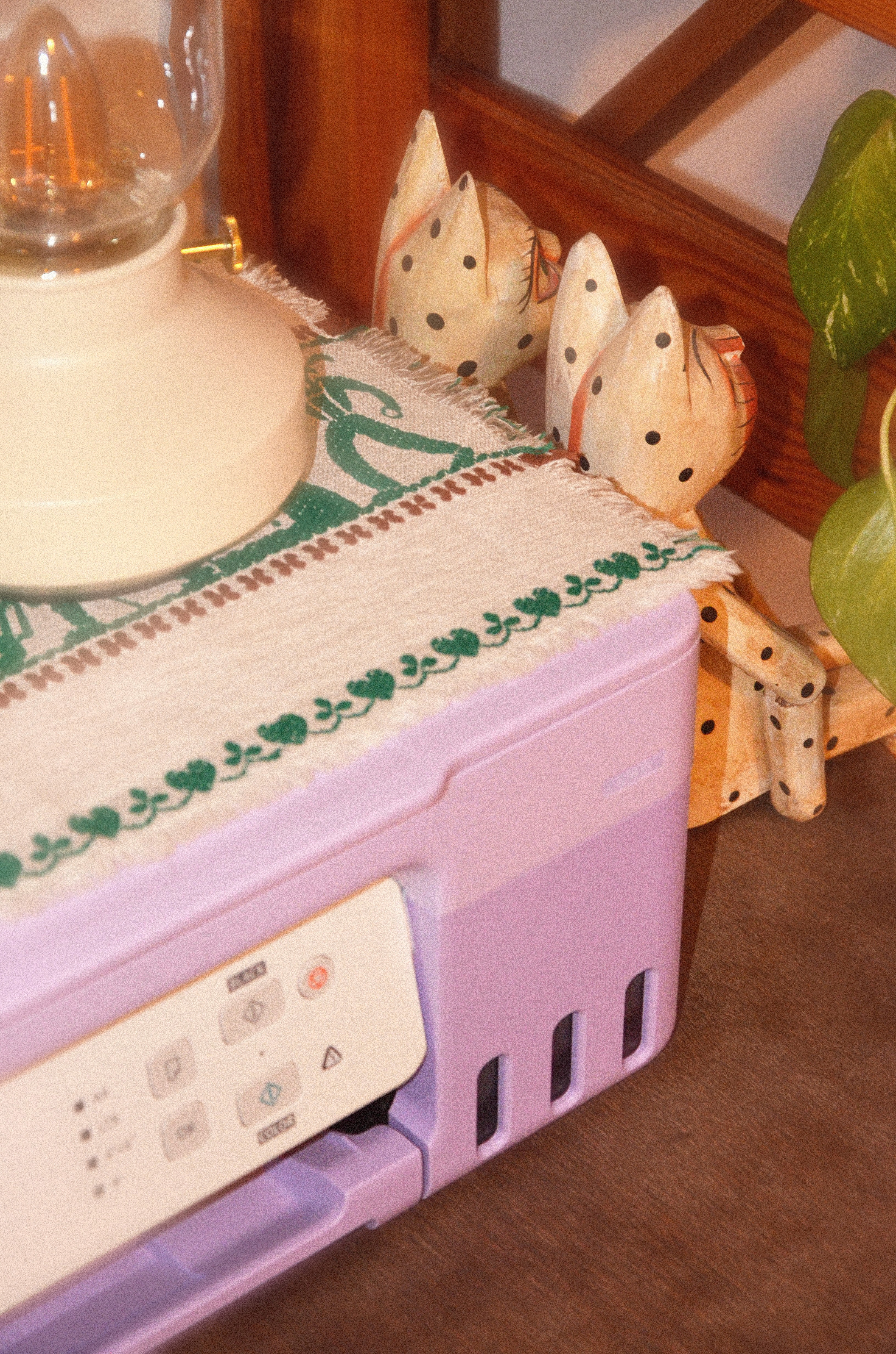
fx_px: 2137
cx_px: 448
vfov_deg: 35.1
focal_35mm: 57
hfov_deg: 23.7
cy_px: 677
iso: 2500
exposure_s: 1/15
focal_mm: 38
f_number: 4.5
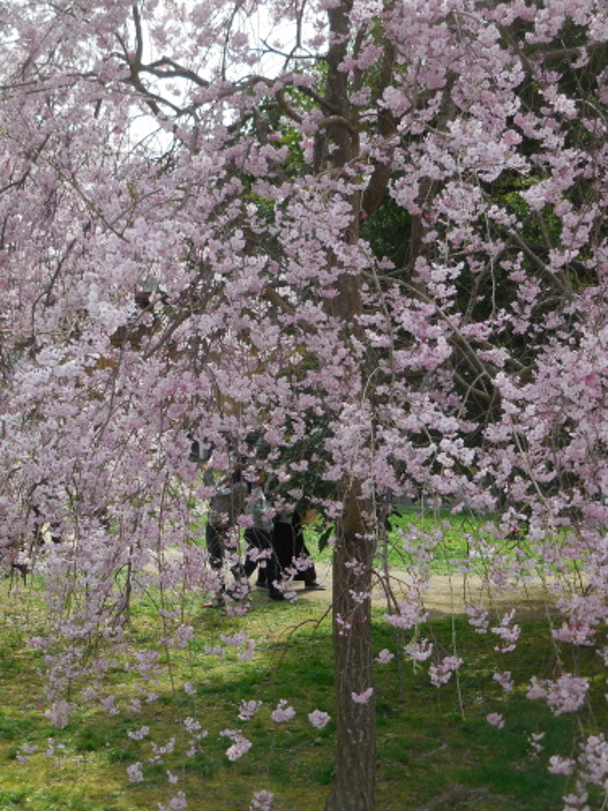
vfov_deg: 31.7
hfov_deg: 24.0
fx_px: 1429
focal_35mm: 61
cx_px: 304
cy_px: 406
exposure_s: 1/320
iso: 125
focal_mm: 11
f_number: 4.5
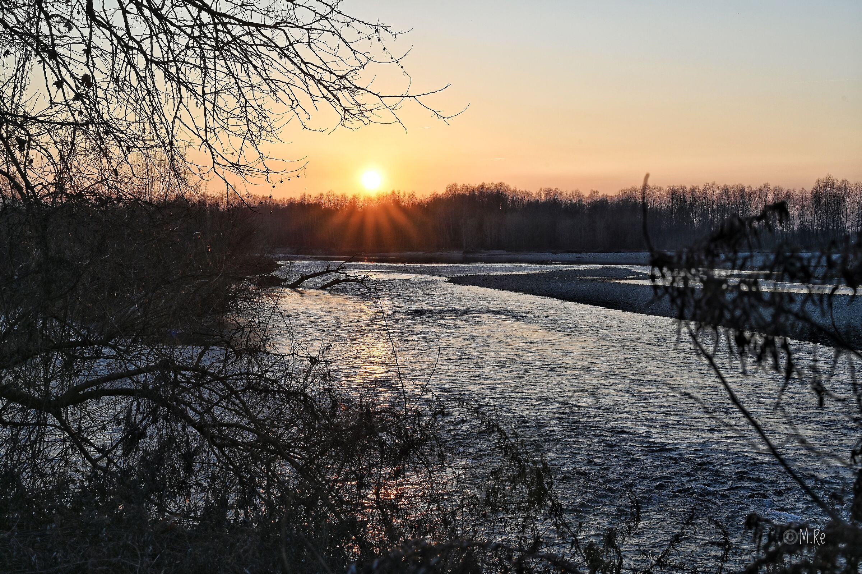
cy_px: 287
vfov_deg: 27.0
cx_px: 431
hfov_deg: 39.6
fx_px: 1196
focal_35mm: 50
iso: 100
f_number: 13
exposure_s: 1/80
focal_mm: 50
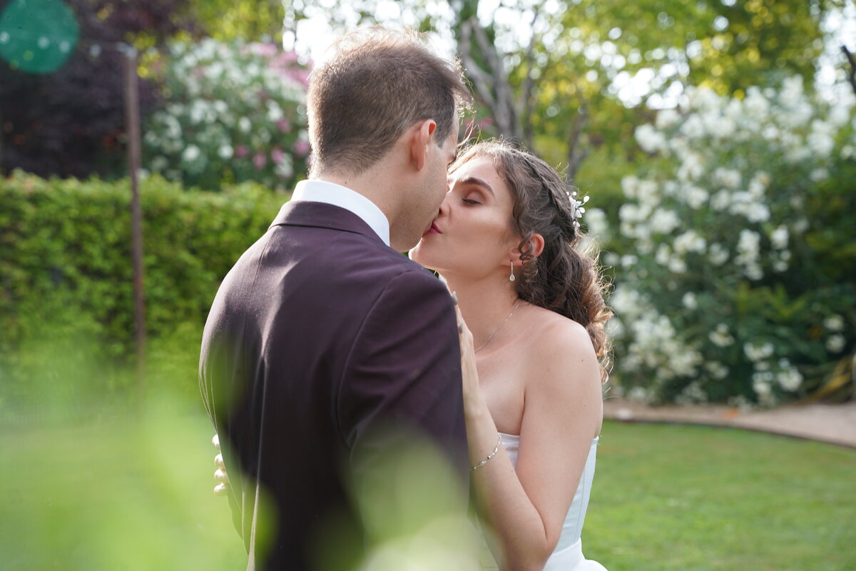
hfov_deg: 35.5
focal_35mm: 56
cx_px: 428
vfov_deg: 24.1
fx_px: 1339
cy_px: 286
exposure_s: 1/160
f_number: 4
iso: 160
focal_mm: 56.3
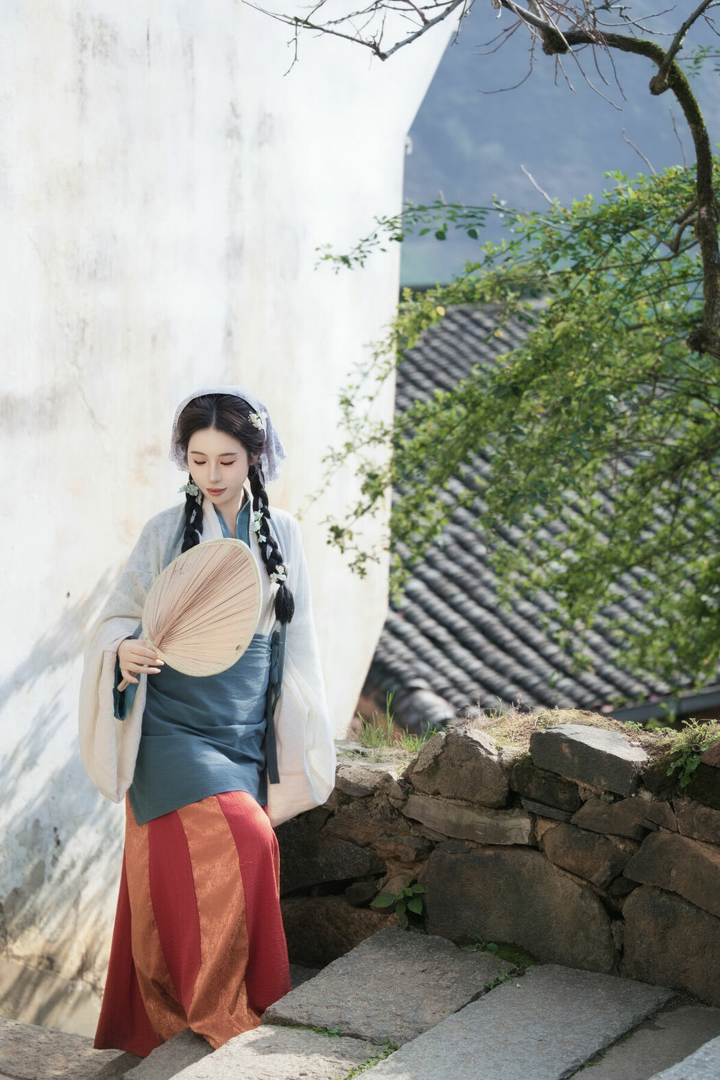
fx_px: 2100
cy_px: 540
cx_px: 360
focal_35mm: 70
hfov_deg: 19.5
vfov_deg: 28.8
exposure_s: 1/400
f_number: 2.8
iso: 100
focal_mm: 70
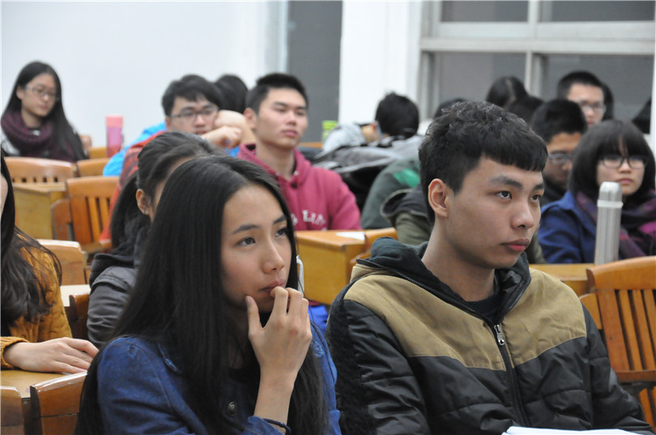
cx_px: 328
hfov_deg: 17.1
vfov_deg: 11.4
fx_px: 2183
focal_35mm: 120
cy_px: 218
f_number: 5.3
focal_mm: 80
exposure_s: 1/50
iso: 3200
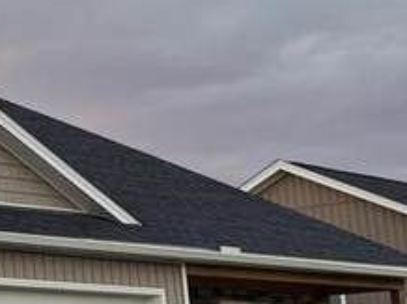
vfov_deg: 10.4
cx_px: -470
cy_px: 24
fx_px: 1656
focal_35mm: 141
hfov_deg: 12.1
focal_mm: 6.76
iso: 64
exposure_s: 1/206
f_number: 1.78
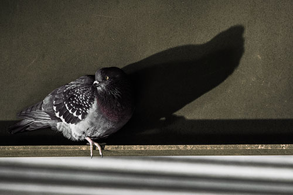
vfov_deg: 1.4
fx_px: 8136
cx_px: 146
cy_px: 98
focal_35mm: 1000
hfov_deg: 2.1
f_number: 12
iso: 5600
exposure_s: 1/1000
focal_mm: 1000
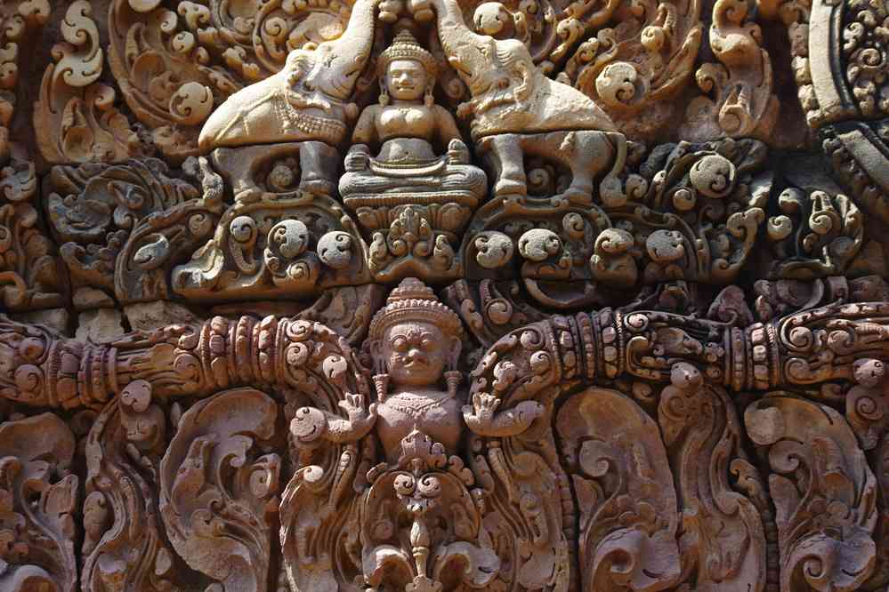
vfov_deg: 14.6
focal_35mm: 94
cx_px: 444
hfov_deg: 21.7
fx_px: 2321
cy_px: 296
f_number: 6.3
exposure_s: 1/100
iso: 400
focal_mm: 62.5
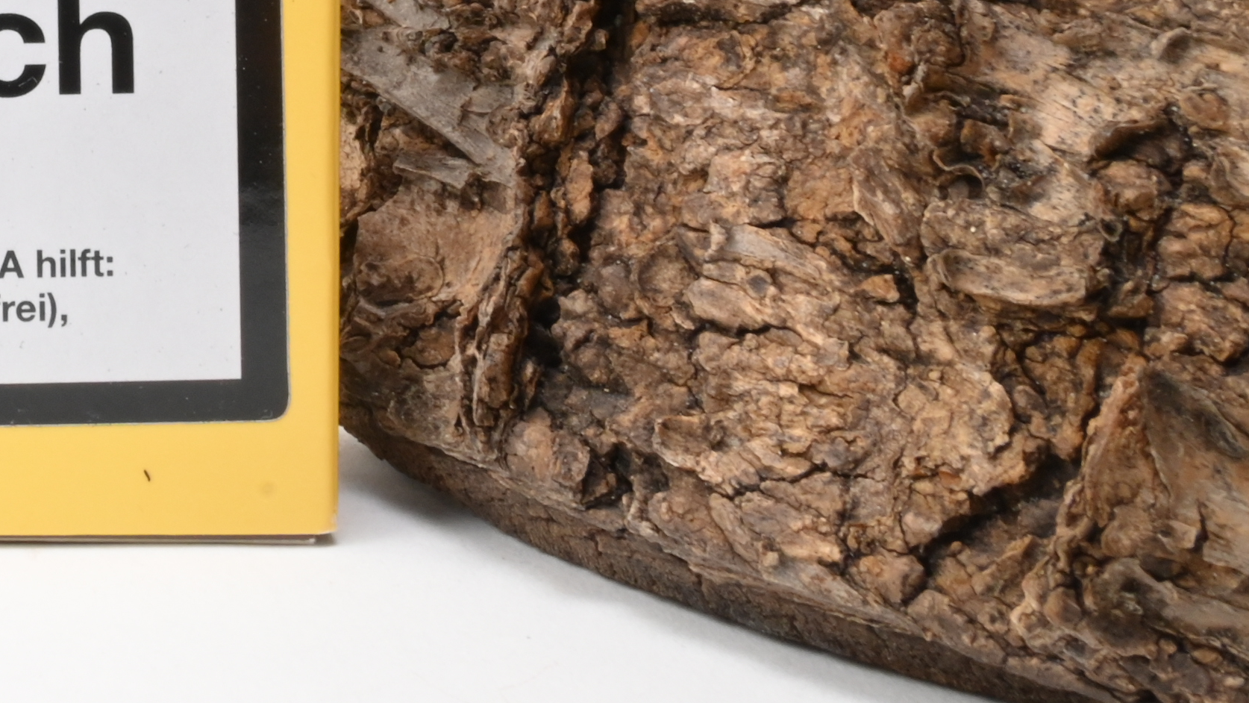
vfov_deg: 14.0
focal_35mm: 82
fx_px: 2726
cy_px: -255
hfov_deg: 23.6
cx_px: -237
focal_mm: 21
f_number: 22
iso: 640
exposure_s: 1/15
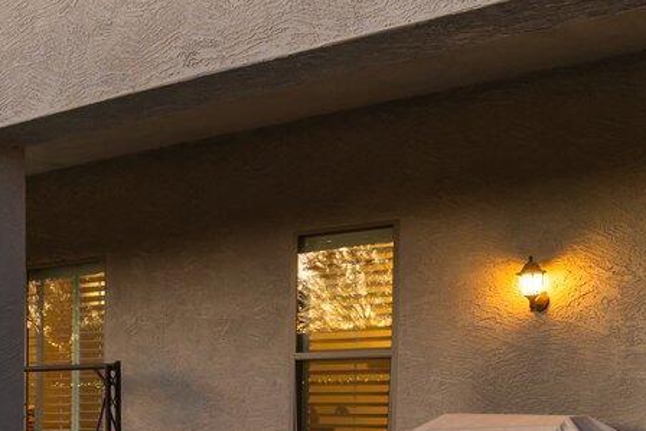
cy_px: 420
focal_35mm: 68
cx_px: -232
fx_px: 1223
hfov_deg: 24.9
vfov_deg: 19.5
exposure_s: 1/2.5
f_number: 8
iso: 400
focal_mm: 14.9
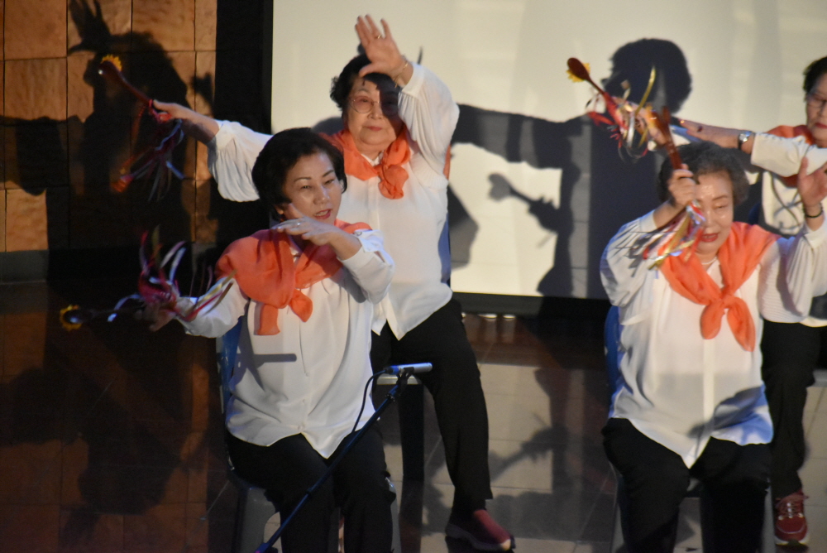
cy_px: 276
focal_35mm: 315
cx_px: 414
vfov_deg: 4.4
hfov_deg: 6.5
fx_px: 7240
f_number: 5.6
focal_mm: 210
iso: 6400
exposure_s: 1/125
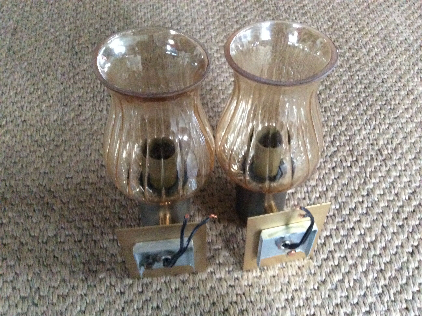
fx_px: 390
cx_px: 211
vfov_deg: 44.1
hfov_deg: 56.9
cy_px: 158
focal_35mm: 32
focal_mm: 3.3
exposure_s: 1/17
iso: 640
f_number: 2.4
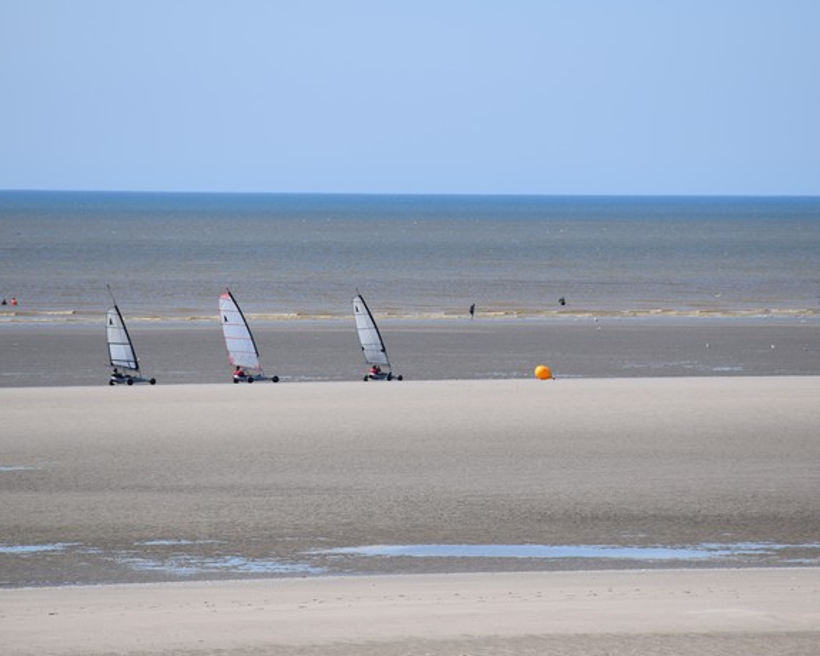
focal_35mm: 274
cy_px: 286
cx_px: 446
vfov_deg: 5.6
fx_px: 6650
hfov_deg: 7.1
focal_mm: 140
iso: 200
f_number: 7.1
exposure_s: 1/800
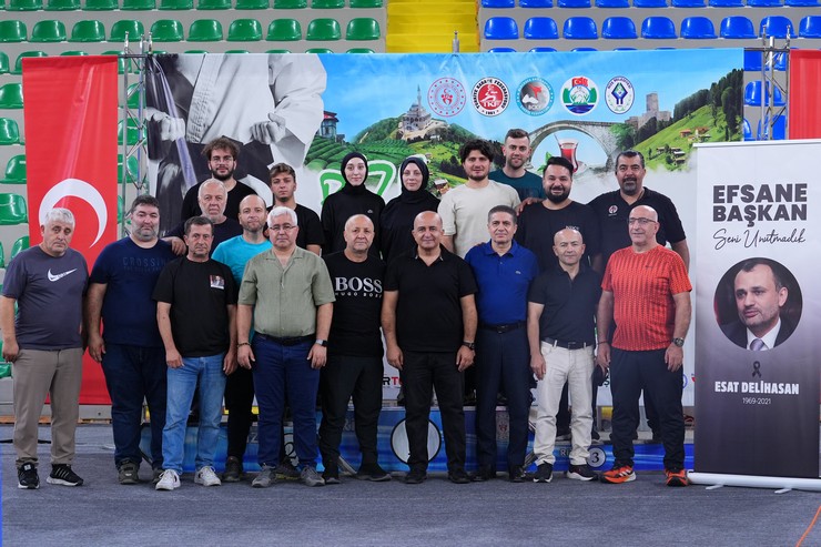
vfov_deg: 18.7
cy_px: 274
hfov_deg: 27.7
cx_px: 410
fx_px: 1664
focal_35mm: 73
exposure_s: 1/200
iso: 2500
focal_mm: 73
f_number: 7.1
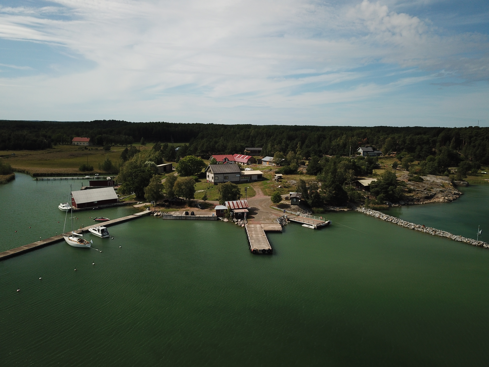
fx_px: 367
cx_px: 244
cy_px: 184
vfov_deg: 53.1
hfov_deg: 67.3
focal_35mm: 26
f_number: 2.2
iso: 100
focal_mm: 4.73
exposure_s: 1/1220
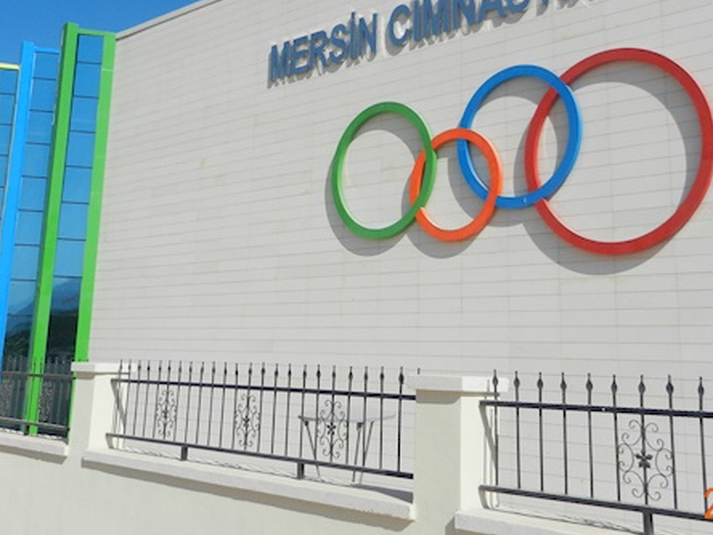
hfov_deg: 42.1
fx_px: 927
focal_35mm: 45
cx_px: 336
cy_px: 122
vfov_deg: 31.5
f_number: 7
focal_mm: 4.5
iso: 160
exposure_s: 1/800
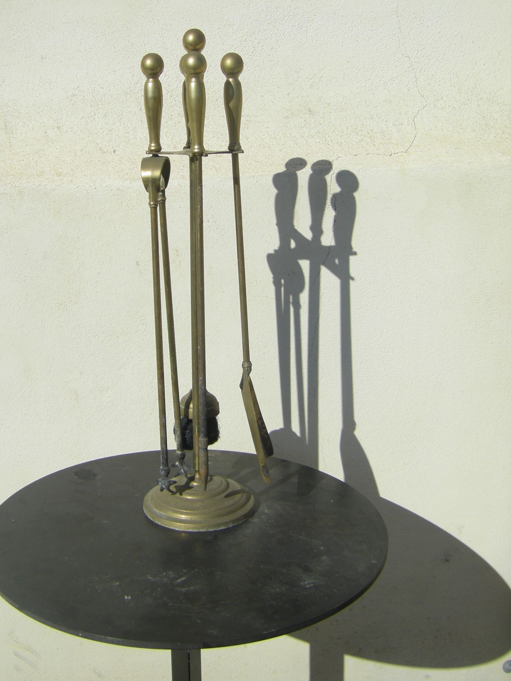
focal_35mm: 48
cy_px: 291
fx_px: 945
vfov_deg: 39.6
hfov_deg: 30.2
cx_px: 208
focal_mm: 6.3
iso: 64
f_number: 7
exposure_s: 1/500
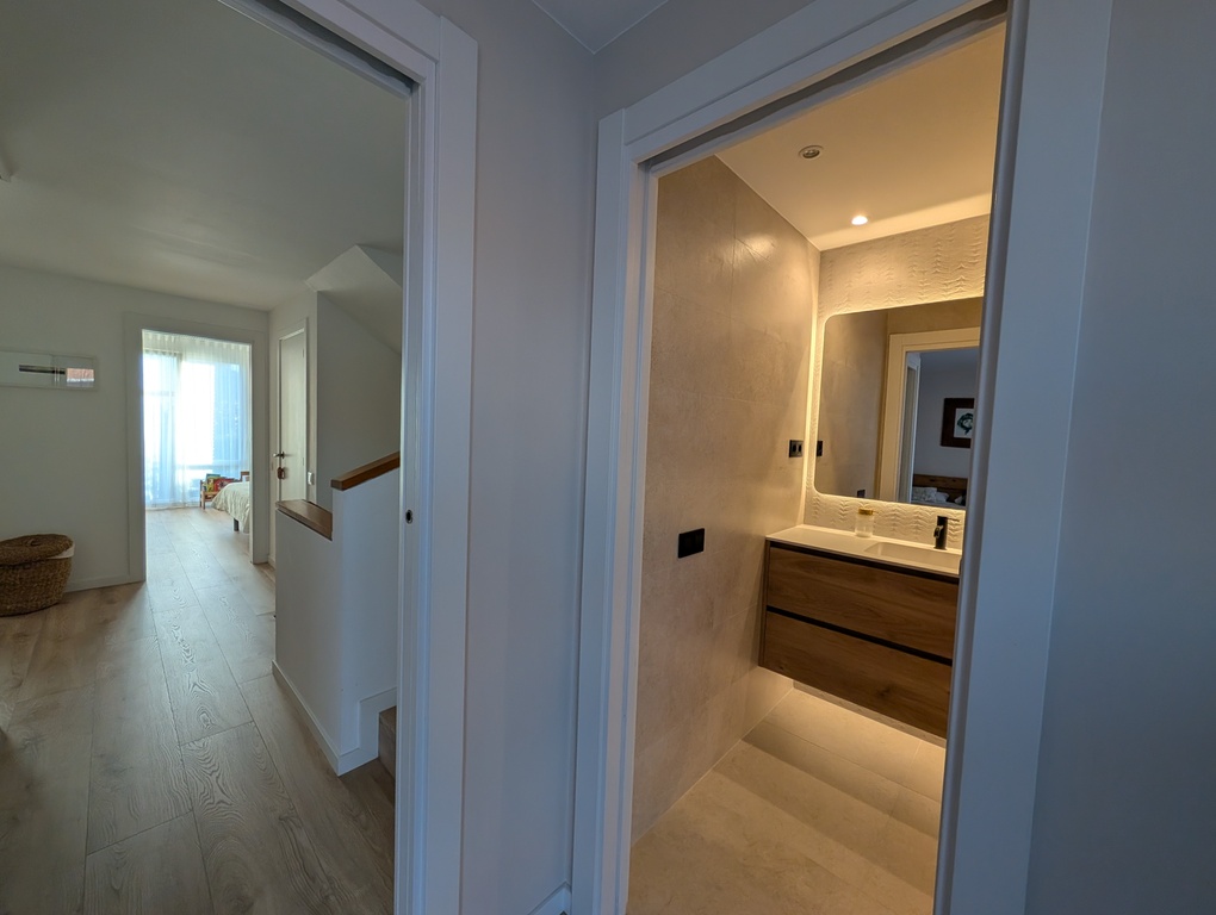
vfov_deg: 94.6
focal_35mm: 12
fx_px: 422
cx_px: 608
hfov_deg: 110.5
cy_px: 458
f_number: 1.7
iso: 62
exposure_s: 1/252
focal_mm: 2.02
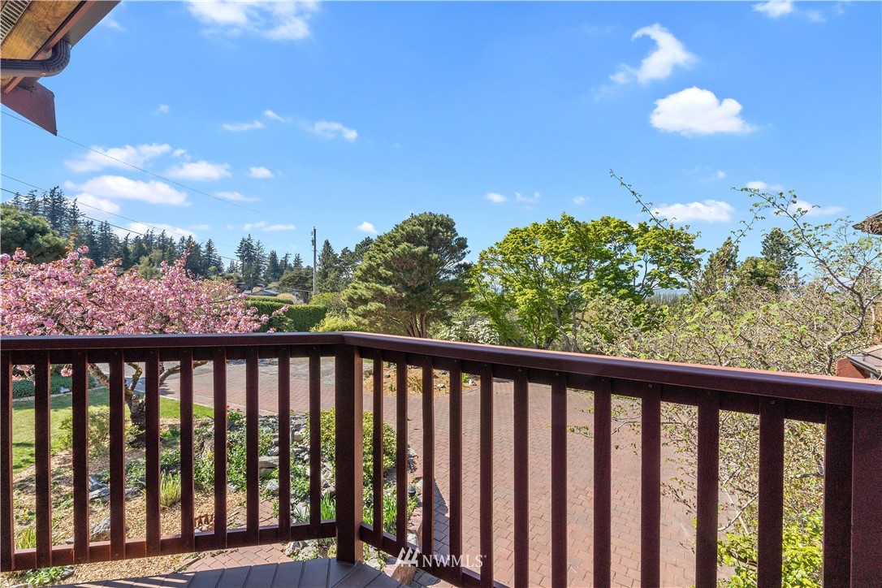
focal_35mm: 16
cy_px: 294
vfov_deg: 73.7
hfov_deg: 96.7
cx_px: 441
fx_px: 392
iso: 400
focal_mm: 16
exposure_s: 1/400
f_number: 11
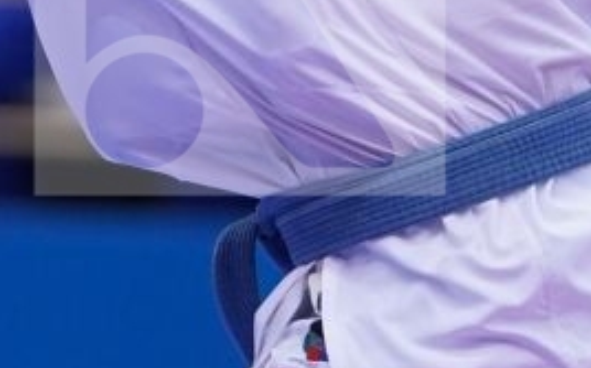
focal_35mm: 1329
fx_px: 21388
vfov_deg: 1.0
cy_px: -4
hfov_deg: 1.6
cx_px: -507
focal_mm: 194
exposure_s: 1/1000
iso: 1250
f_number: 2.8
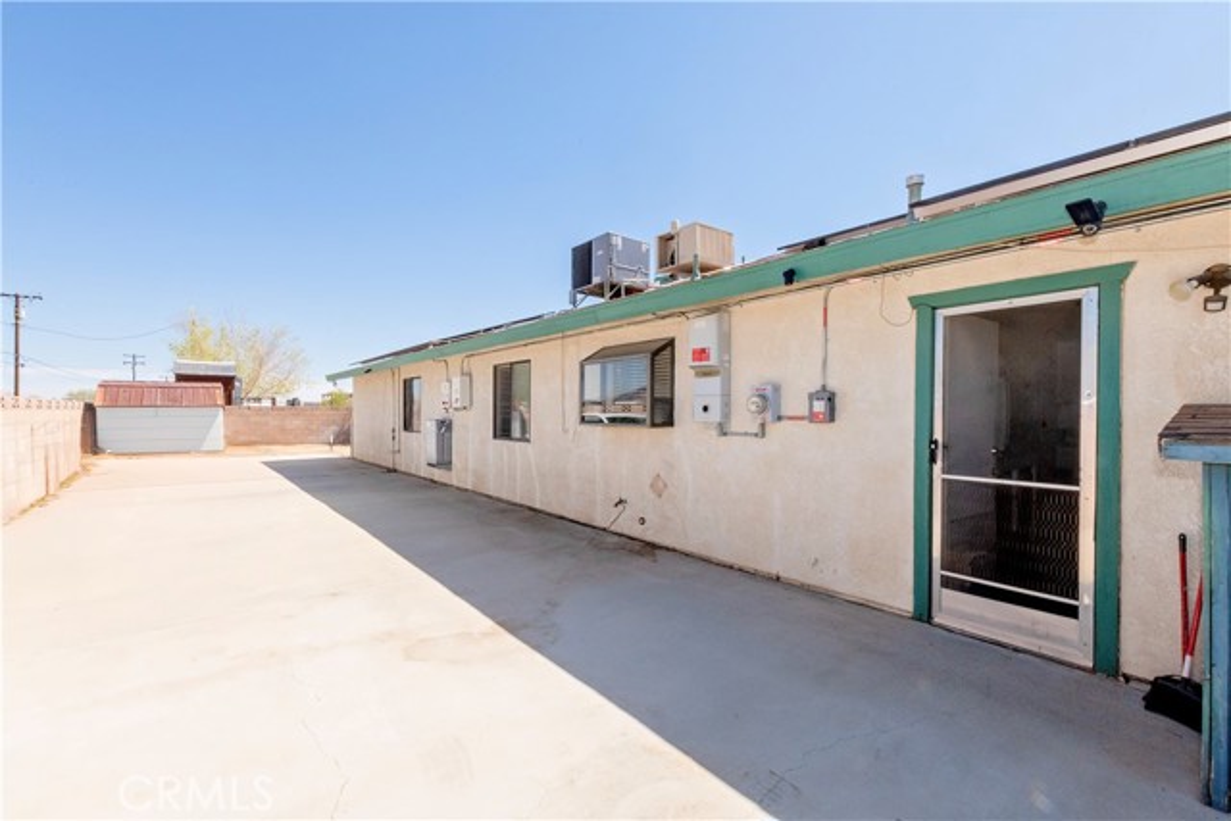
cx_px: 616
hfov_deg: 100.4
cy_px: 410
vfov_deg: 77.4
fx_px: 513
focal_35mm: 15
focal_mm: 10
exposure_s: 1/250
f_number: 22
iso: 400
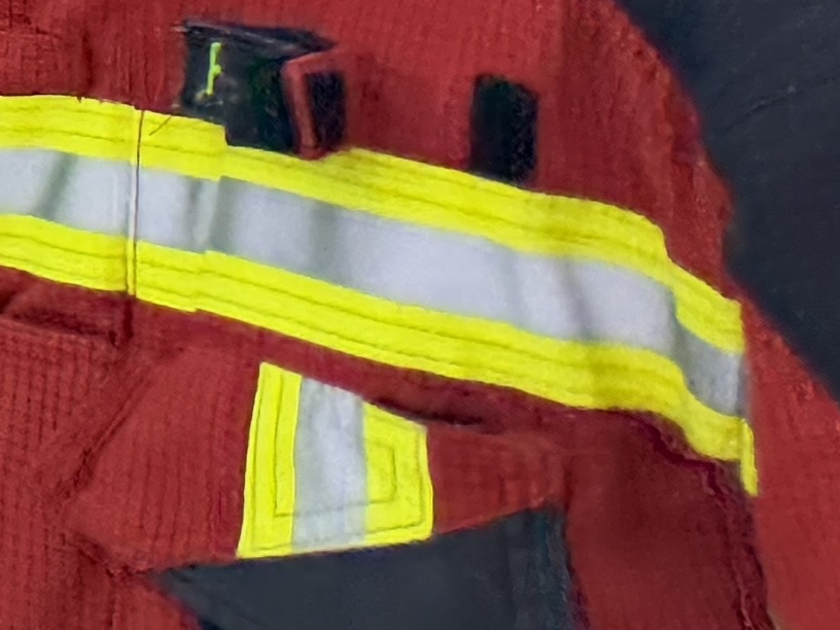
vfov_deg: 7.7
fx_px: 4077
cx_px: -2054
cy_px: -1240
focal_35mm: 168
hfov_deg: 8.6
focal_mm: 6.76
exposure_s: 1/2299
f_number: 1.78
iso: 100
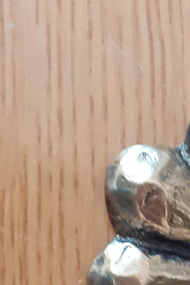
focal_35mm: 118
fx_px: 934
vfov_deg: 15.2
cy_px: 499
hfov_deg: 10.6
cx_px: 394
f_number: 1.9
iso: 200
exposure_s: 1/50
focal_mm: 3.6
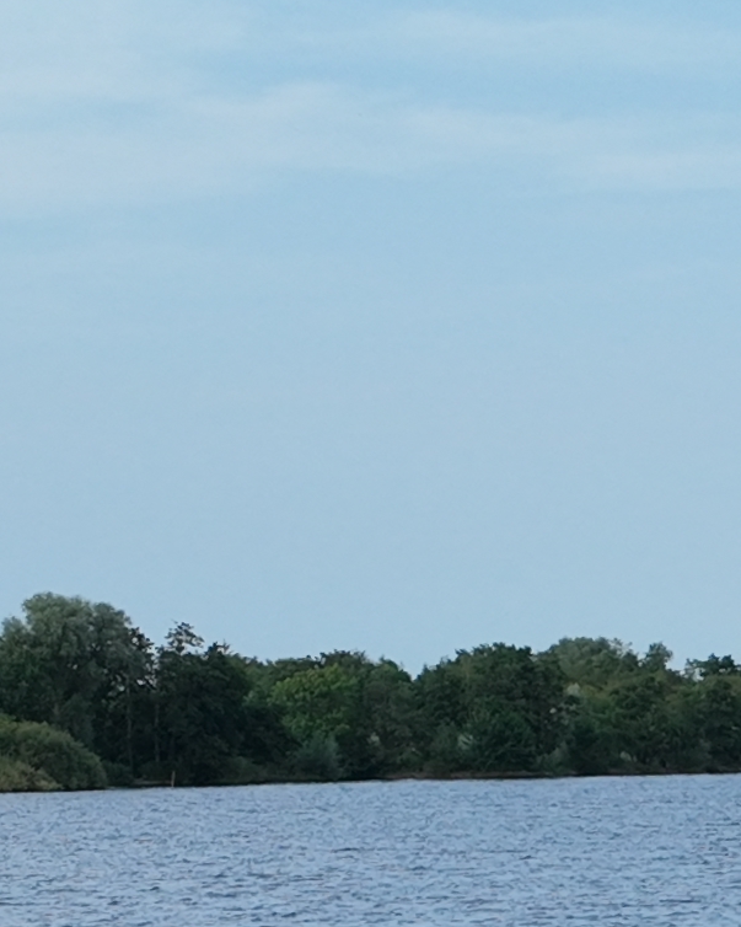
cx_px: 1686
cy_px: 1437
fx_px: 4497
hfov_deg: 8.7
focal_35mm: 164
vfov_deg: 11.2
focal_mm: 12.29
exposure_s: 1/1000
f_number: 2.8
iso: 200
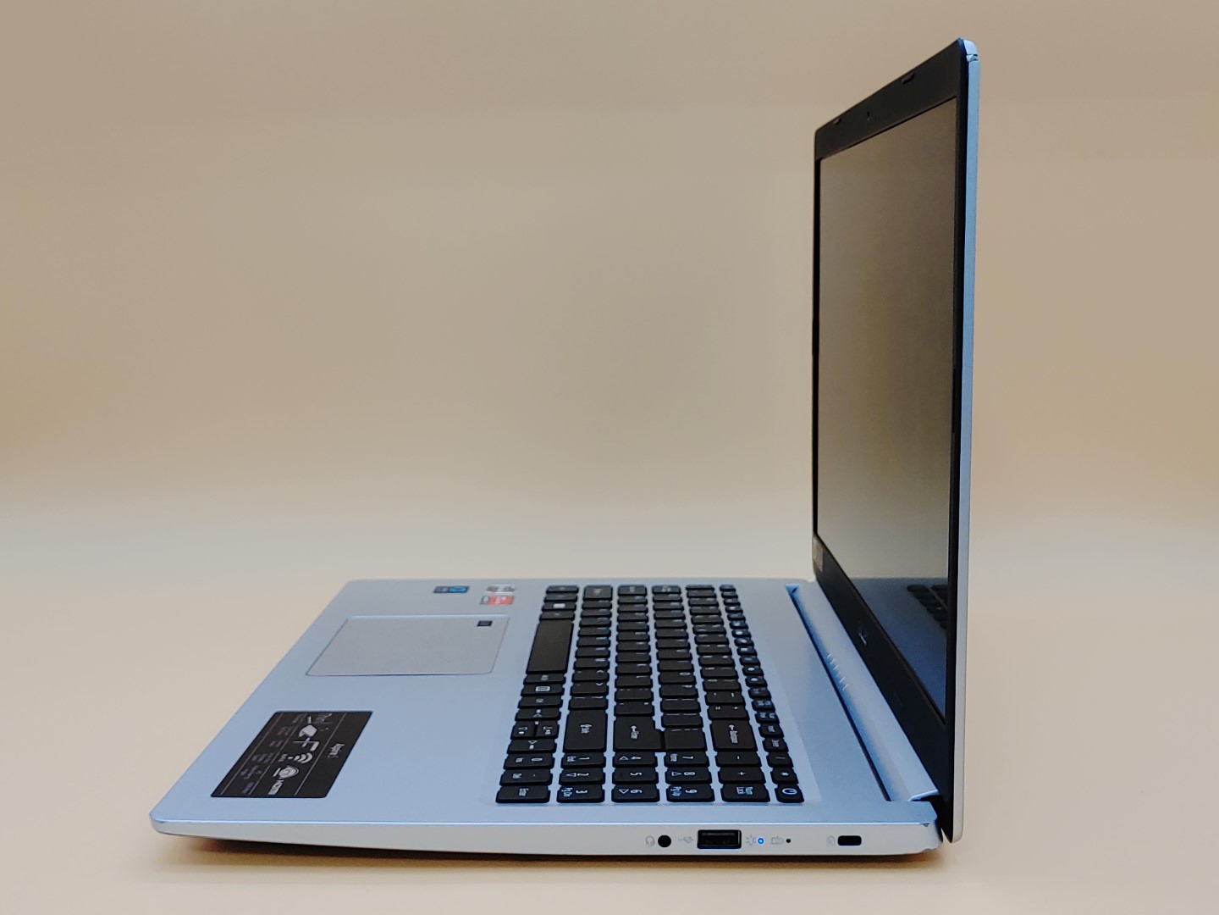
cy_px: 458
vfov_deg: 35.1
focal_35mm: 41
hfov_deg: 45.8
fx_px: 1444
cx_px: 610
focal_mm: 4.36
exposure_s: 1/120
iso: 50
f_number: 1.8
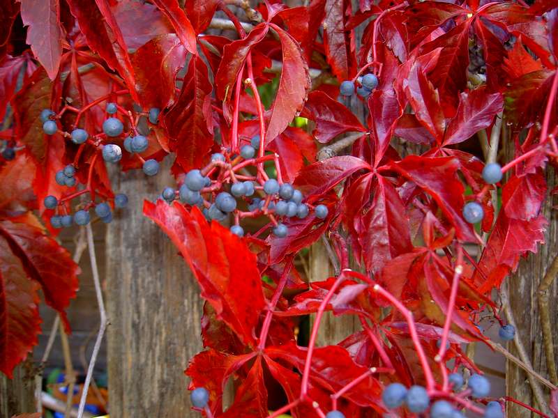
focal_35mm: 39
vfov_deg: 36.8
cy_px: 209
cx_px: 279
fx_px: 629
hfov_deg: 47.9
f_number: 2.8
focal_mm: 8
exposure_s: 1/59.5
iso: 100
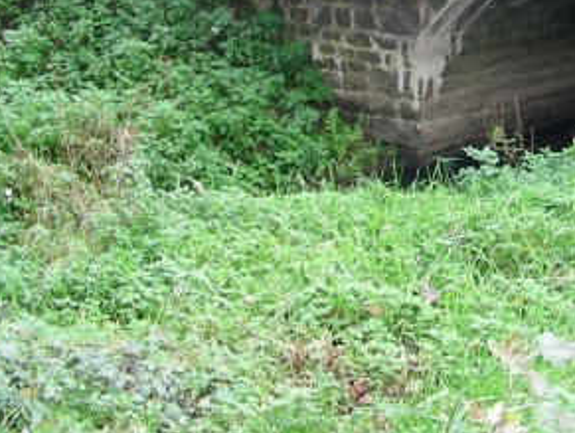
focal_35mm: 89
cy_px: -71
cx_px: 648
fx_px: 1480
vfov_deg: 16.0
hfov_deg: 20.8
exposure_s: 1/35
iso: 50
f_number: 3.5
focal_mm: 6.3
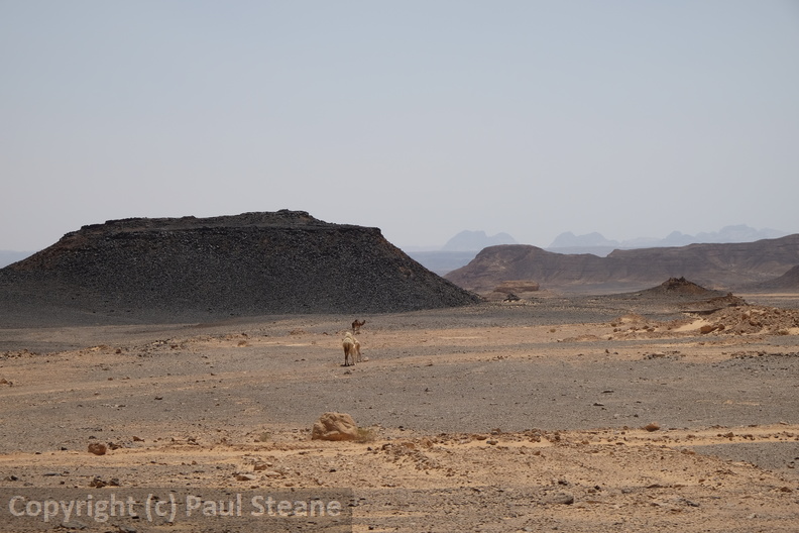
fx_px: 1842
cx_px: 400
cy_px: 266
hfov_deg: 24.5
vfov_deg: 16.5
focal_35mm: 83
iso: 200
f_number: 11
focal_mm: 55
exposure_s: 1/350
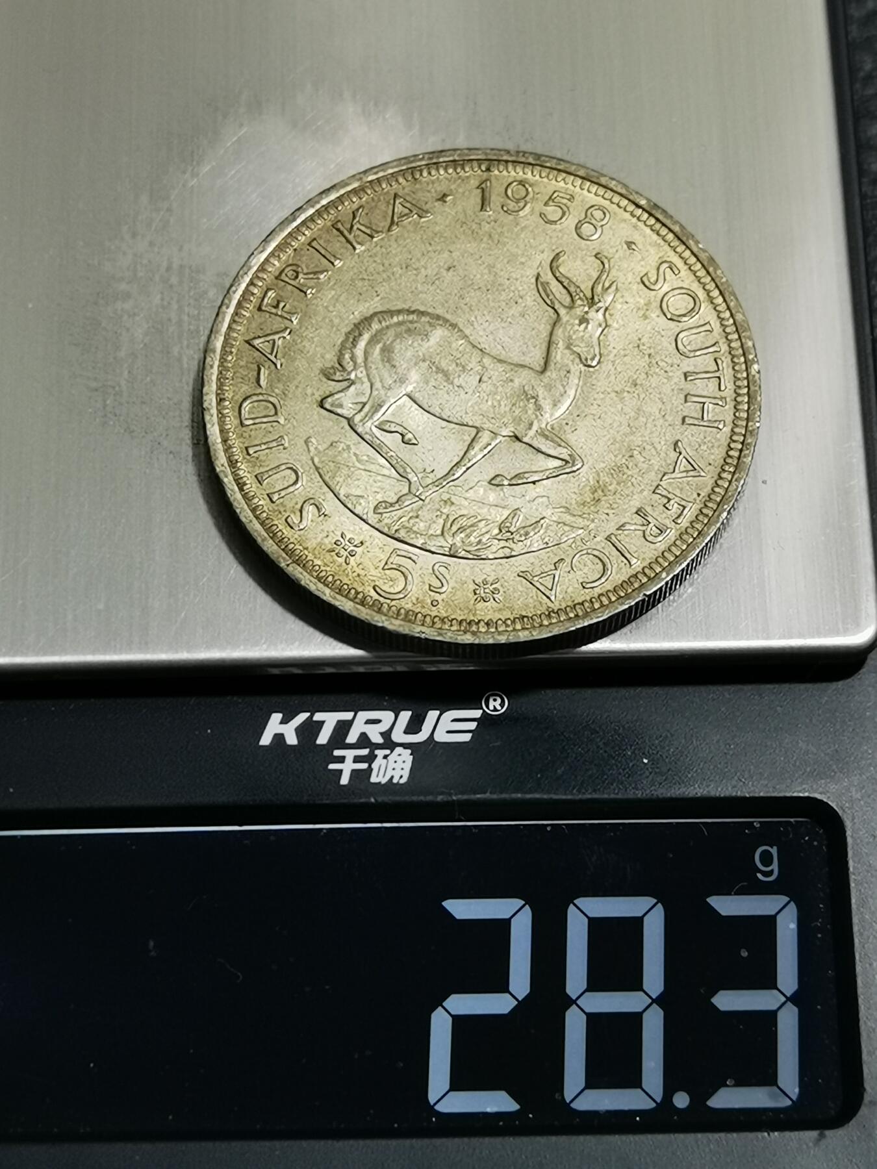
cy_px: 584
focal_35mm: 82
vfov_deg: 23.8
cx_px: 438
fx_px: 2770
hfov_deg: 18.0
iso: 125
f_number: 1.9
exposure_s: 1/100
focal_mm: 6.67
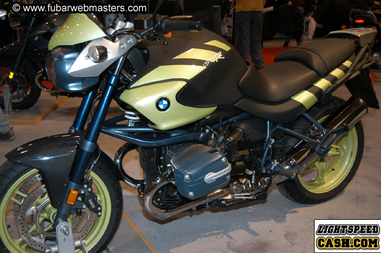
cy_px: 126
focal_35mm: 42
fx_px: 444
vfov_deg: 31.8
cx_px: 190
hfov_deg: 46.4
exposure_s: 1/60
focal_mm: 28
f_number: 5
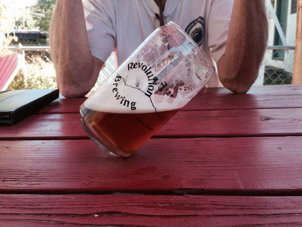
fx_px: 288
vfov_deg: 42.9
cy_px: 114
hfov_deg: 55.4
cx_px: 151
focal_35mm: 33
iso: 64
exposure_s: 1/120
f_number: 2.4
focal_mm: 4.12
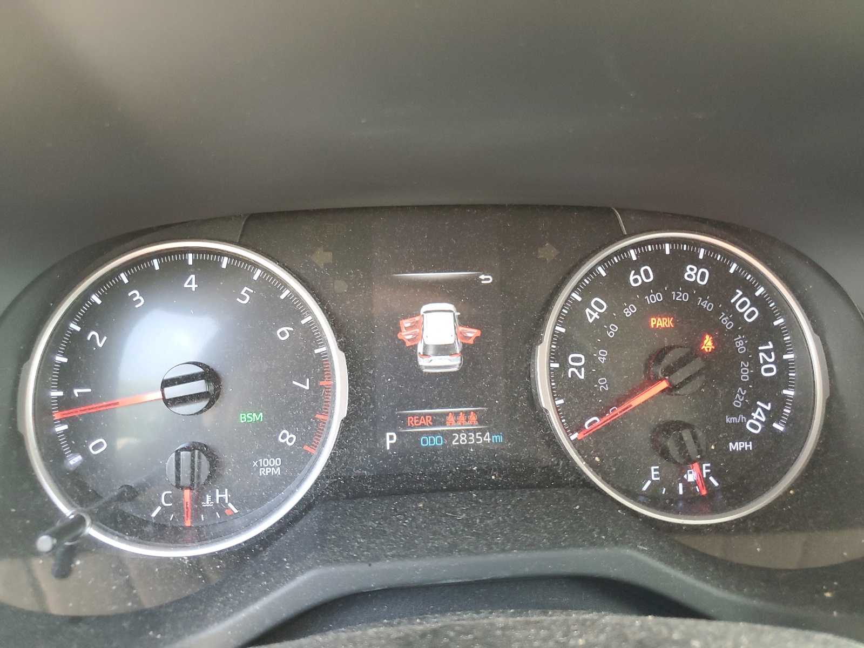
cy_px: 324
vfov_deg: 53.1
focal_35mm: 26
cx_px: 432
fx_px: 649
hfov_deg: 67.3
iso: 212
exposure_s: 1/60.2
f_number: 1.5
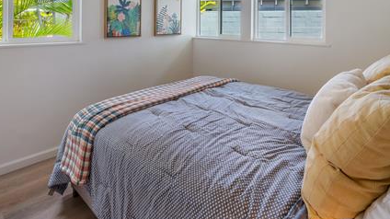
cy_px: 27
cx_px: 200
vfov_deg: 45.4
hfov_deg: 78.7
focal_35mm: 23
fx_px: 238
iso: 640
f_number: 4
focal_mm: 7
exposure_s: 1/1250
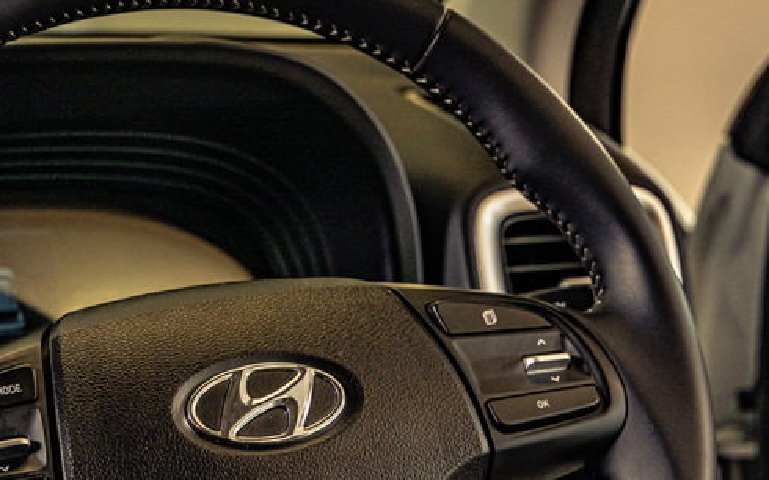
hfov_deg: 14.0
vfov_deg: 8.8
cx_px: 258
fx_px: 3122
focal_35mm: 149
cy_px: 405
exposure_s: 1/200
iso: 640
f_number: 5.6
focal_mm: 70
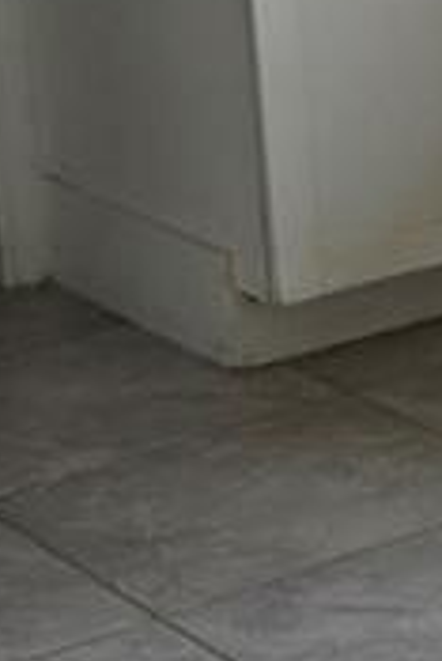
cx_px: 1216
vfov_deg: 12.3
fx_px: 3014
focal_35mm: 164
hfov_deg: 7.6
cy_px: -87
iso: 25
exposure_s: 1/489
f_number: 1.8
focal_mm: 5.4
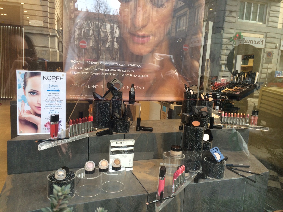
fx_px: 237
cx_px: 142
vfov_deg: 48.2
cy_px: 106
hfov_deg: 61.7
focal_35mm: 29
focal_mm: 4.15
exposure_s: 1/100
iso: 64
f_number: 2.2
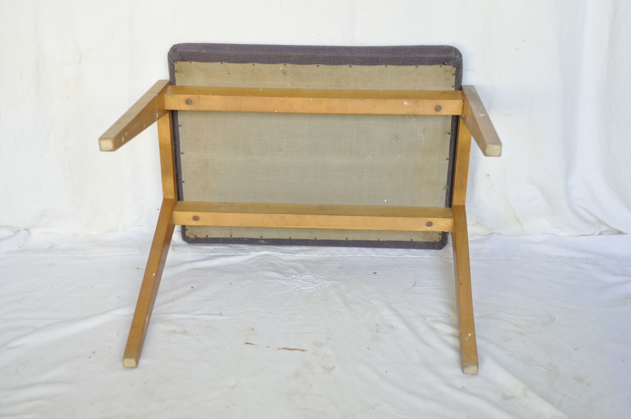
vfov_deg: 25.7
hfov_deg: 37.9
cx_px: 316
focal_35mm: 52
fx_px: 919
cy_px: 210
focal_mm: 35
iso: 1100
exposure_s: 1/60
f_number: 4.5
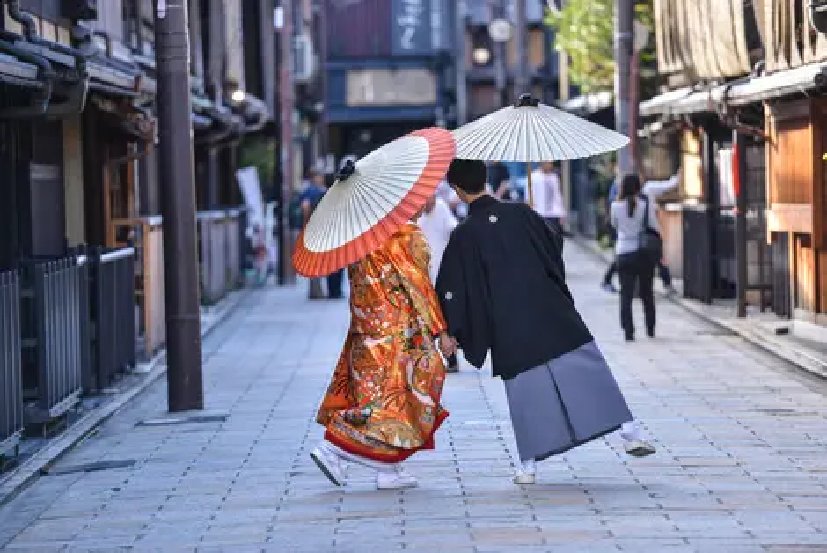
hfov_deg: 10.5
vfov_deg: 7.1
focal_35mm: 195
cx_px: 414
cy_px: 276
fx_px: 4482
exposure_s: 1/1600
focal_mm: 195
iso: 1000
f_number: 2.8
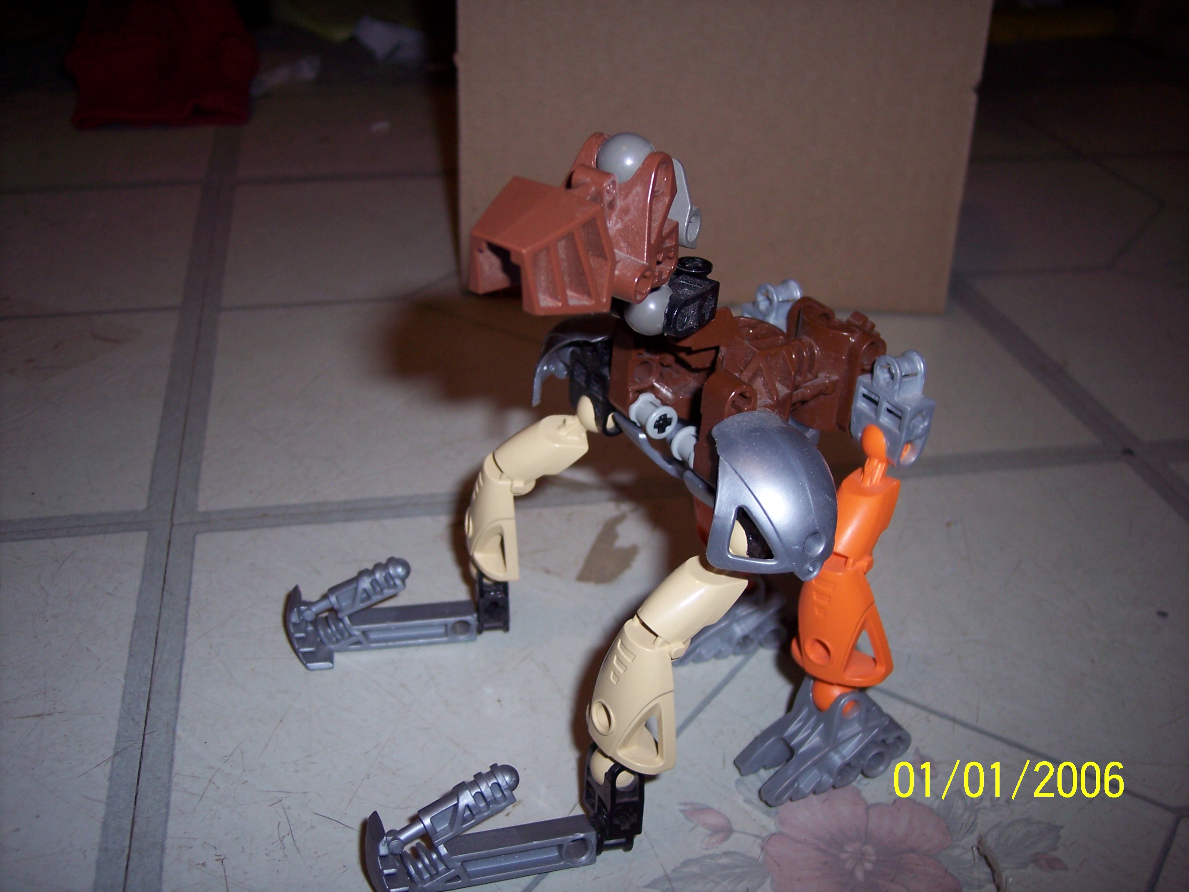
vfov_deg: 36.8
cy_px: 446
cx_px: 594
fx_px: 1340
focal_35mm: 39
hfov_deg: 47.9
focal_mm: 8
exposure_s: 1/60
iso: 100
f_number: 2.8
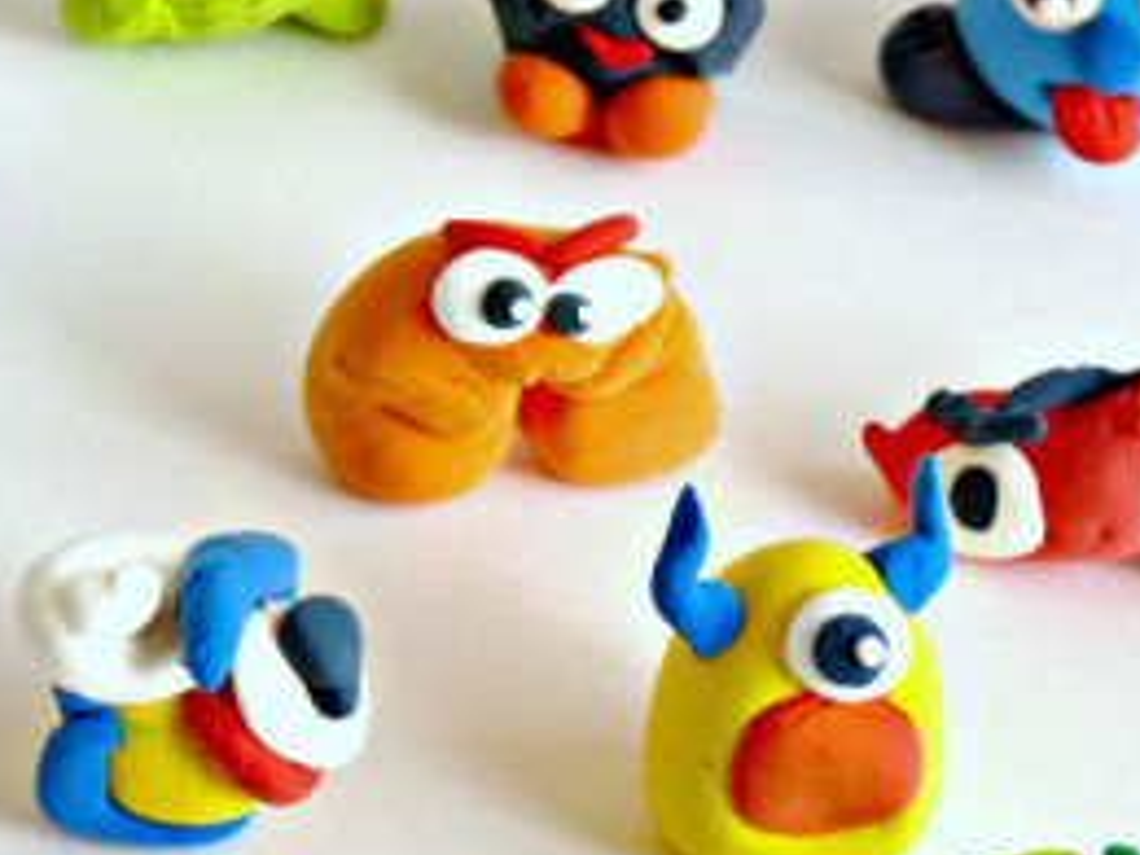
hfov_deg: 15.5
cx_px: 504
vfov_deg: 11.7
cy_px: 592
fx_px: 4182
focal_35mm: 127
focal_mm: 9.9
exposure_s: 1/30
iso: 125
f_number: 3.2
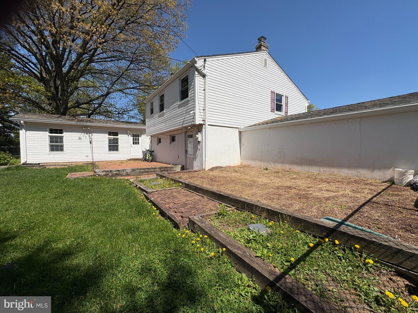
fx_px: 169
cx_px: 209
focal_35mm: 14
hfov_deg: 102.1
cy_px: 156
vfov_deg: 85.7
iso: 50
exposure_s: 1/3390
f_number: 2.2
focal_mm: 2.22
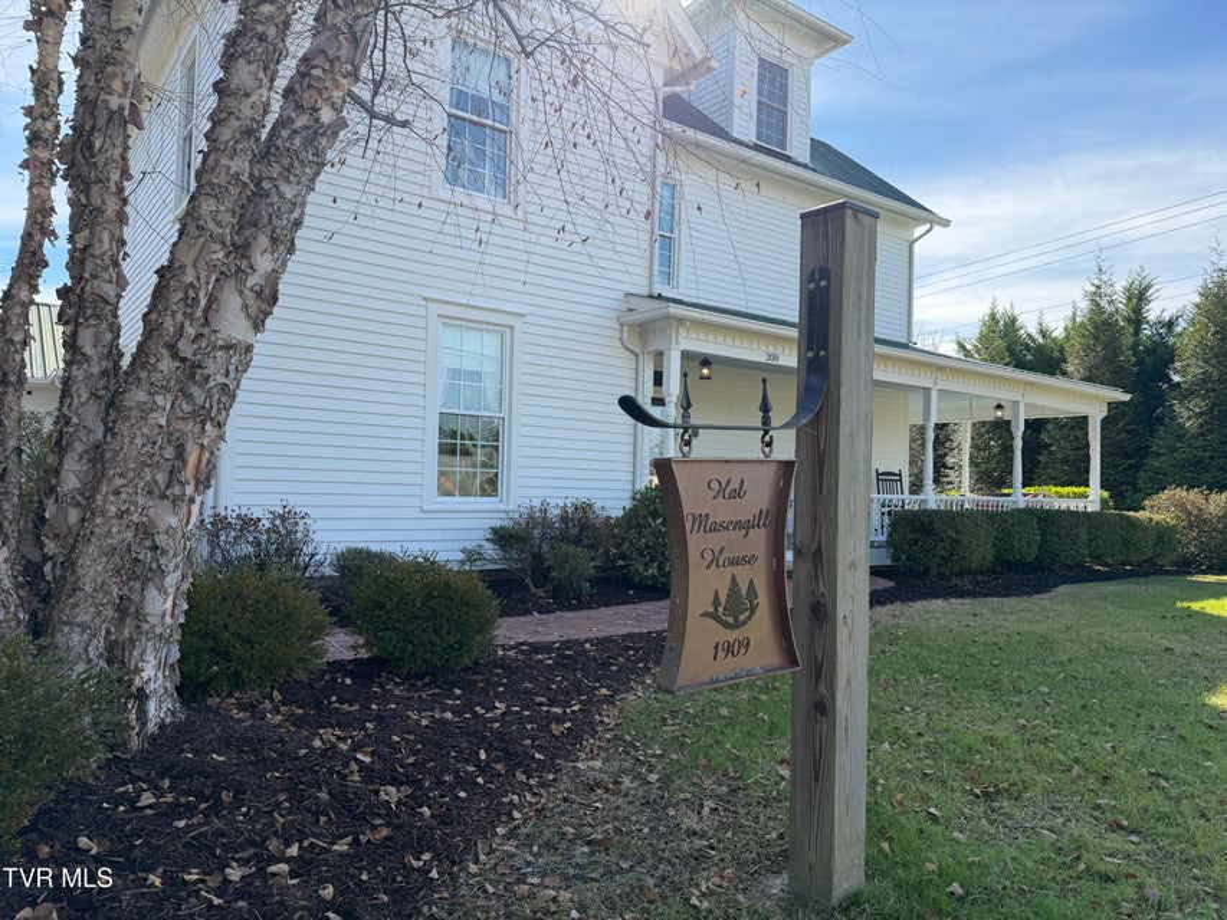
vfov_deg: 56.8
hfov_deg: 71.6
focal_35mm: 24
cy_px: 460
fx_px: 851
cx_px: 614
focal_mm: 6.76
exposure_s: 1/2110
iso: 100
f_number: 1.78
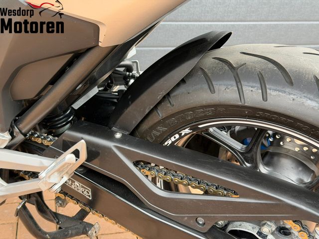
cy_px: 120
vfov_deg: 30.3
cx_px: 160
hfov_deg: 39.7
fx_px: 442
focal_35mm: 48
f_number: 1.78
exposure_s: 1/68
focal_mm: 6.76
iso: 100
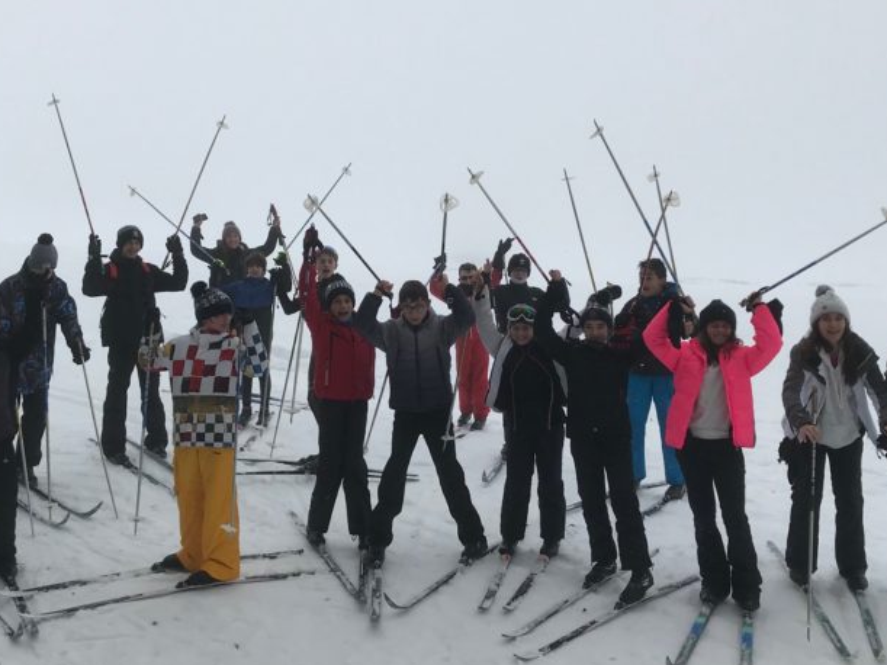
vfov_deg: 33.4
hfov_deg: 43.8
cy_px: 244
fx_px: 1102
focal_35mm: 43
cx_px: 405
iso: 20
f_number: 1.8
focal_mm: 3.99
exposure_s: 1/2037
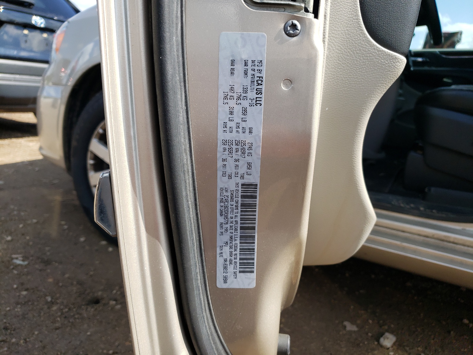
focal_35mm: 26
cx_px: 236
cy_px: 178
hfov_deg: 67.3
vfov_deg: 53.1
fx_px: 355
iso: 50
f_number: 1.5
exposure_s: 1/1429
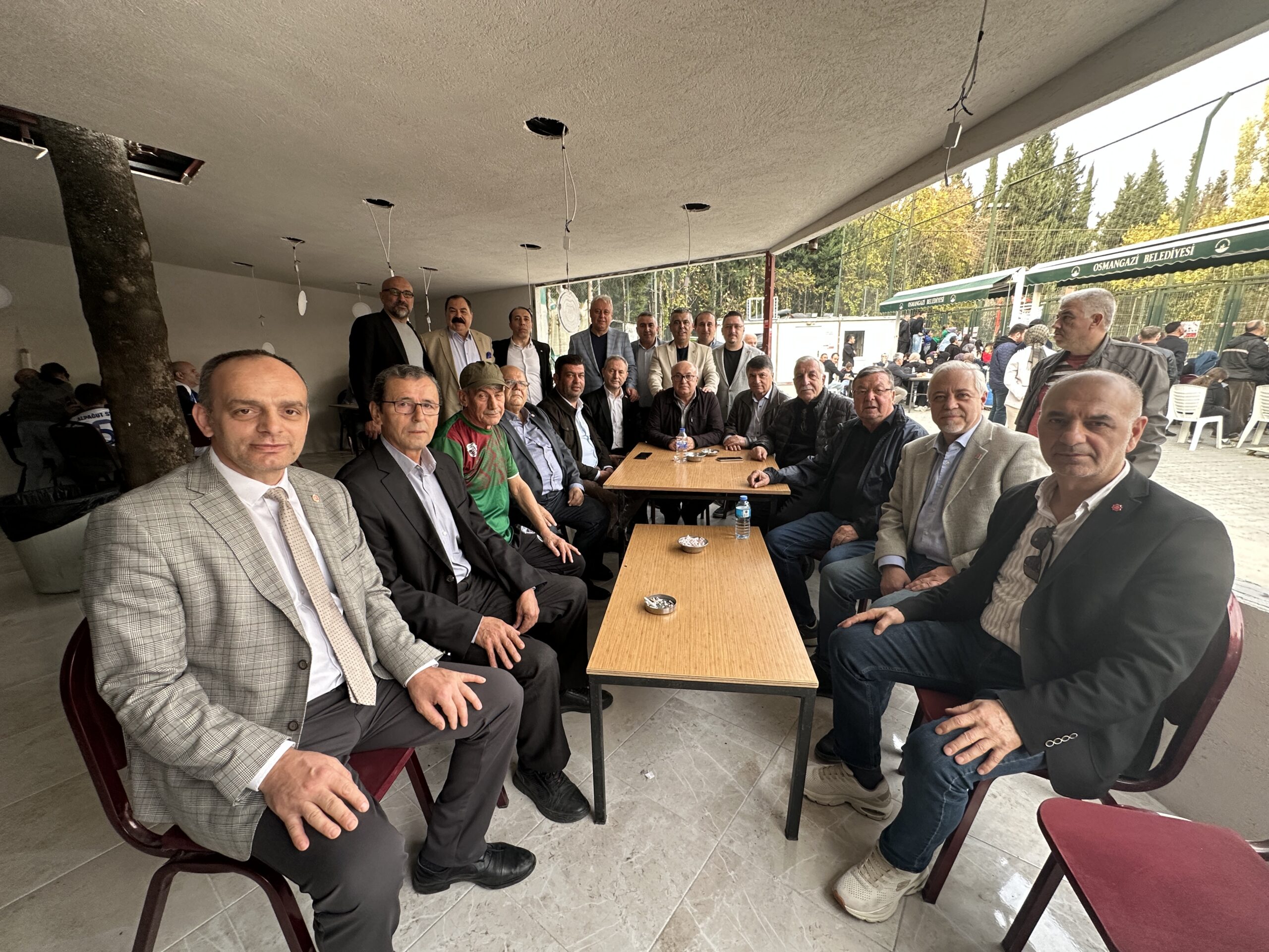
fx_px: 513
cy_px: 476
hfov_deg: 102.1
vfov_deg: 85.7
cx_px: 634
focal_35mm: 14
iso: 160
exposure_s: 1/99
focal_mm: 2.22
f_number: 2.2
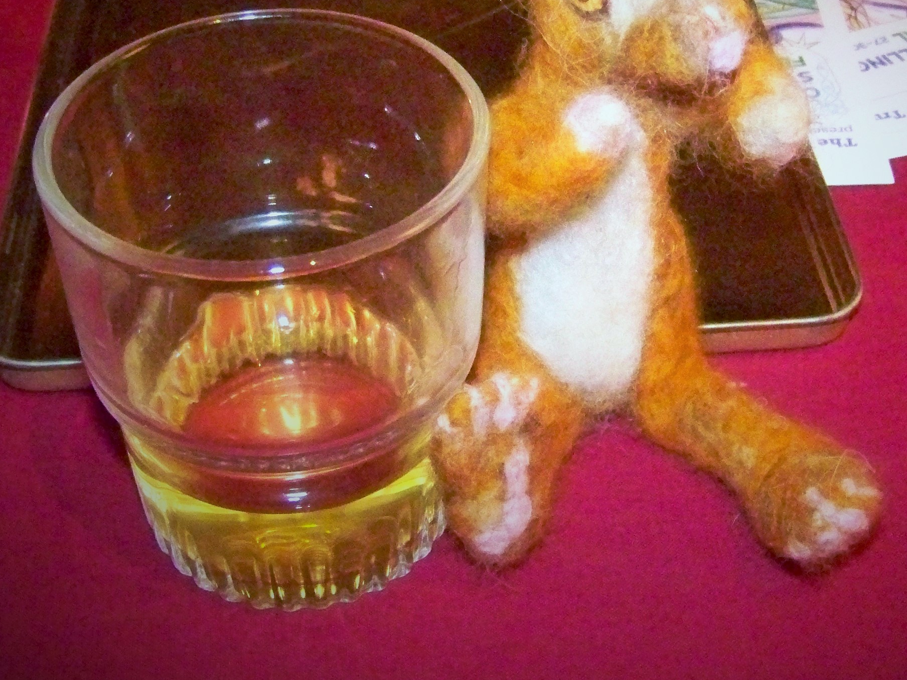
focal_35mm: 52
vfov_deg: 27.8
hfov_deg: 36.5
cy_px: 198
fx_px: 1362
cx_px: 599
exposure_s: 1/30
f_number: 2.8
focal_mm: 5.85
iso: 1600
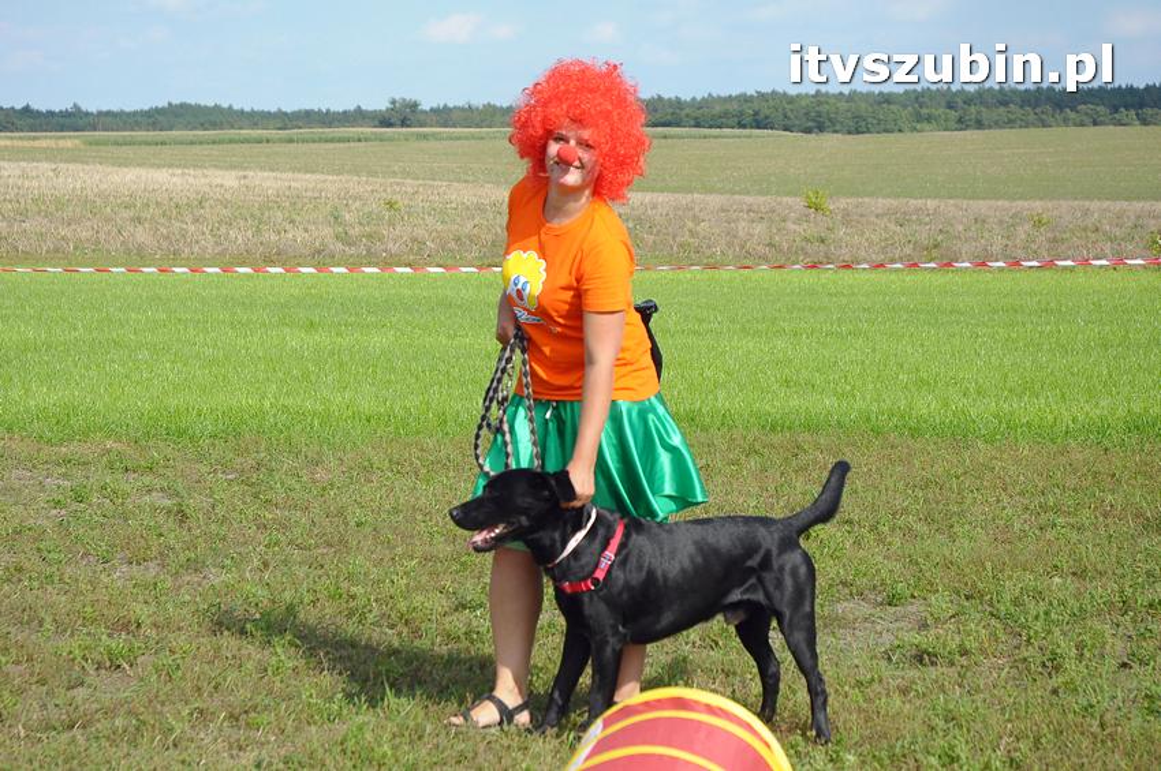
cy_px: 386
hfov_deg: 22.6
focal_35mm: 90
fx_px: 2900
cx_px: 580
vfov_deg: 15.2
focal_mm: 60
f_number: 7.1
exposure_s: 1/1000
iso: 400
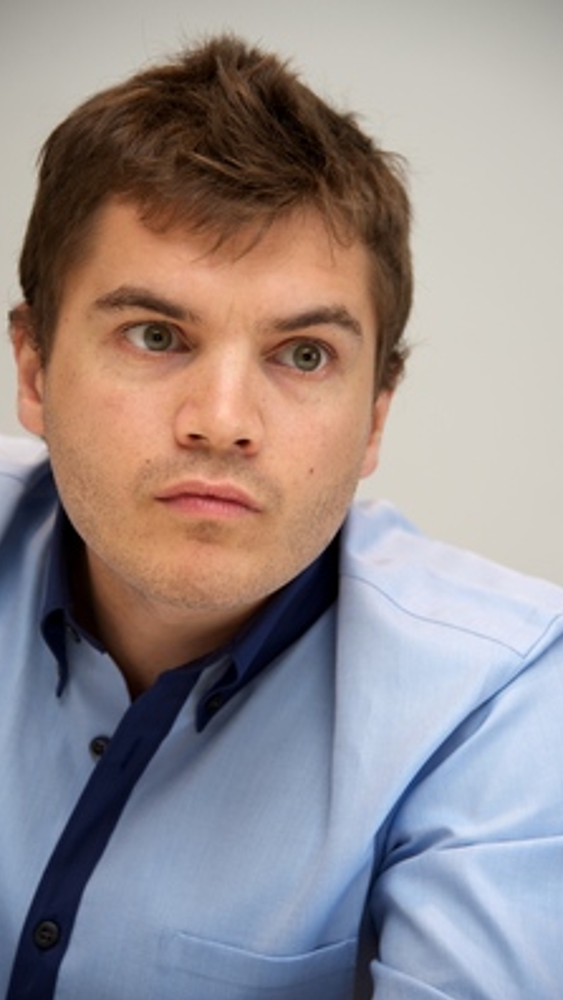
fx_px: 4481
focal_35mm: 169
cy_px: 497
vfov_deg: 12.7
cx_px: 285
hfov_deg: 7.2
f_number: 6.3
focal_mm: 160
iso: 500
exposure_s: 1/100
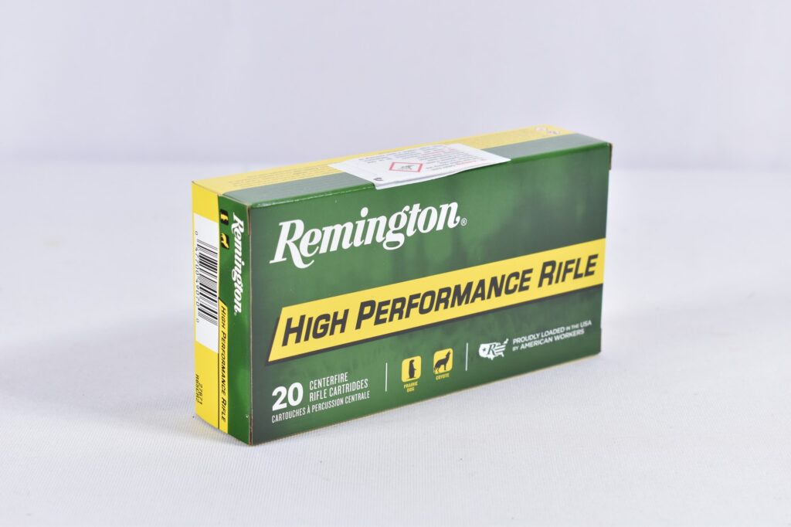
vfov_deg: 16.5
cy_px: 264
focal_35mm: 82
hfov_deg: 24.6
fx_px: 1812
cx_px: 396
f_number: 5.6
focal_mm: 55
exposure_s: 1/50
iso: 640
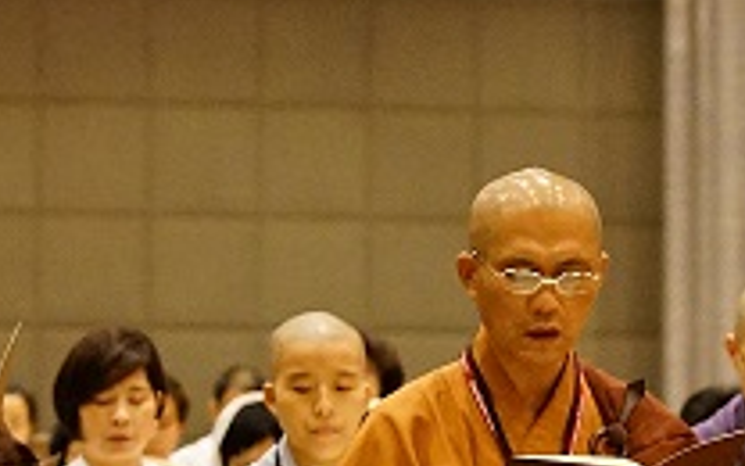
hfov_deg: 8.1
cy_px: 677
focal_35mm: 258
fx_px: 5238
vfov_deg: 5.1
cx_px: -29
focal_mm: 70
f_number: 4
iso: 6400
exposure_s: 1/80
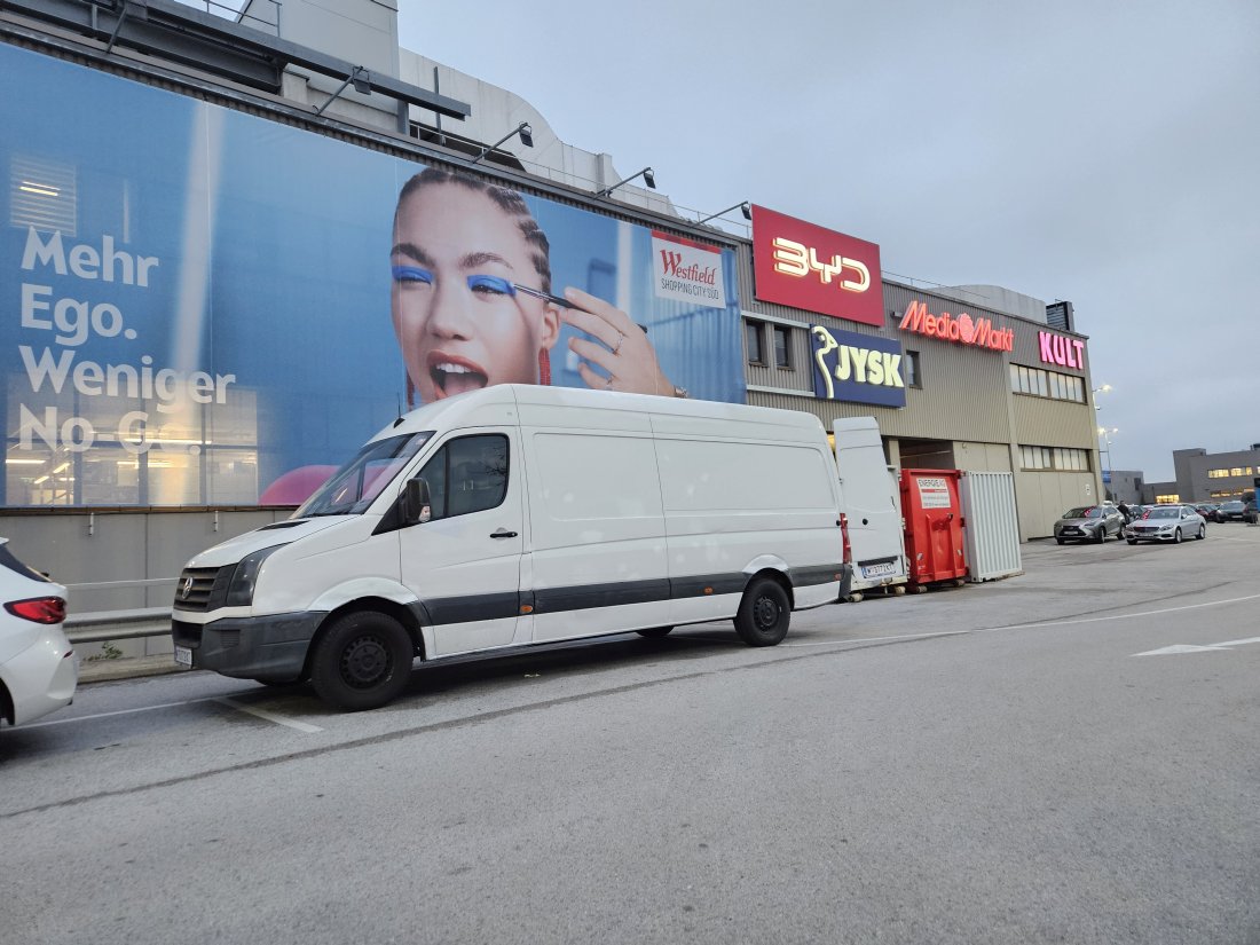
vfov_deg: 58.9
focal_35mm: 23
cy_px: 472
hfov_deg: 73.9
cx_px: 630
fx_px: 837
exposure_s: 1/100
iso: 640
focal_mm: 5.4
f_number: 1.8
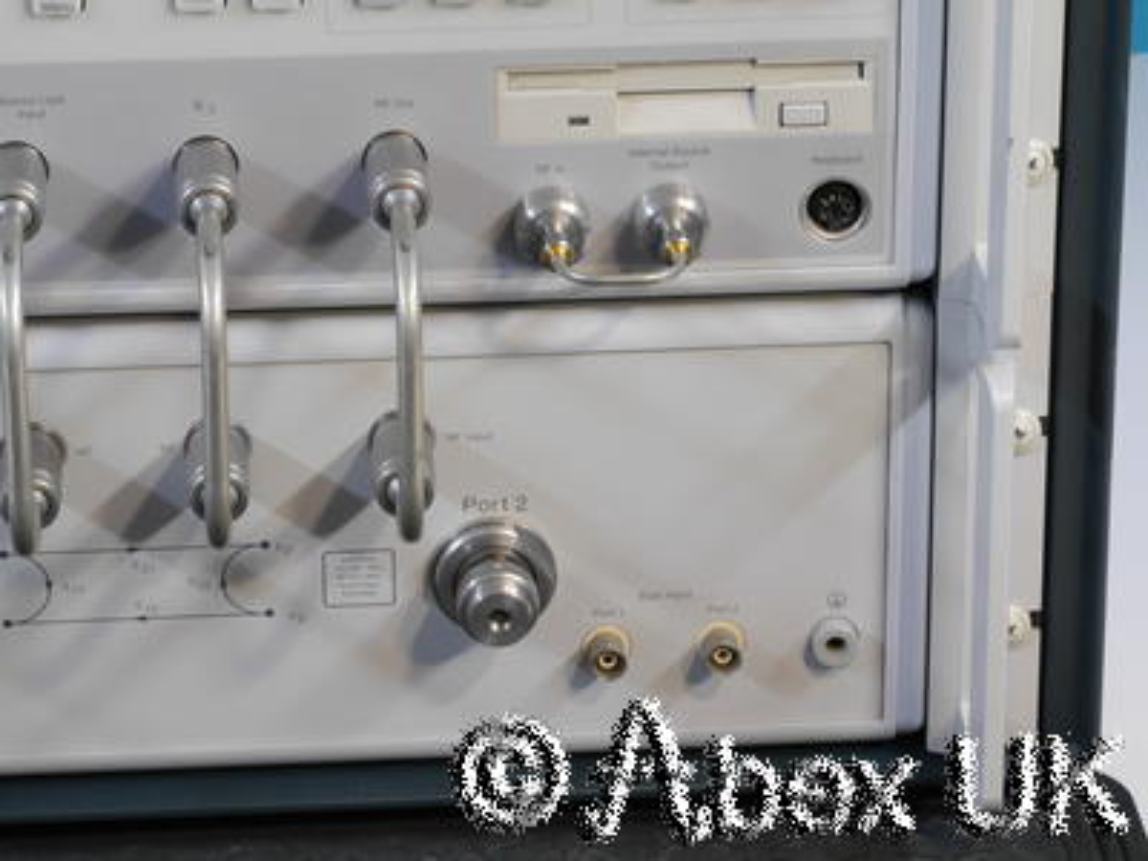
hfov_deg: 12.2
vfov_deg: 9.2
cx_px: 574
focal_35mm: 162
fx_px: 5373
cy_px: 430
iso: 800
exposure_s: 1/3.2
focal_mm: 81
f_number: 14
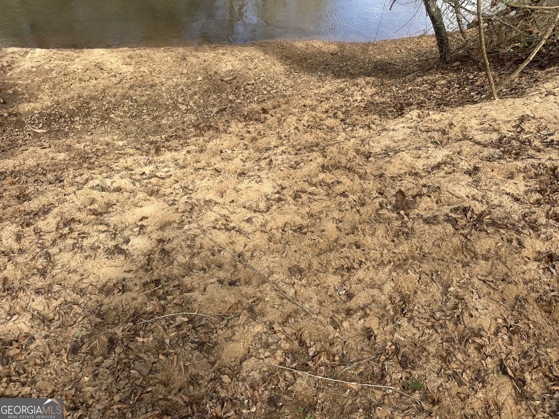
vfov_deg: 56.8
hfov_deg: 71.6
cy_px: 210
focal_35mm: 24
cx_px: 280
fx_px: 388
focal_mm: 6.86
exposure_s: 1/962
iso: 80
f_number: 1.78
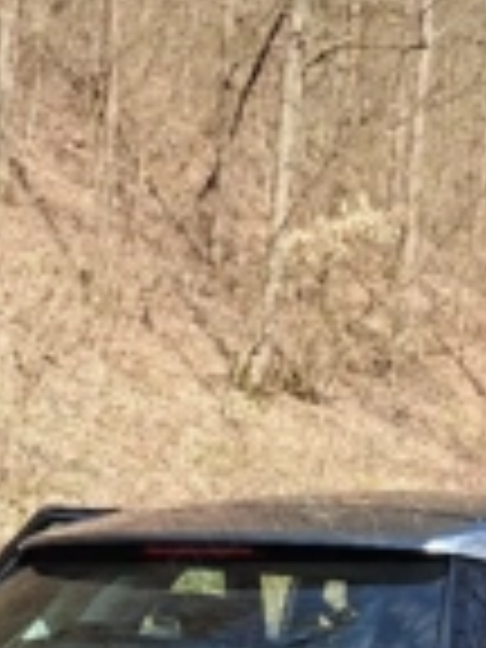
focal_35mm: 75
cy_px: 531
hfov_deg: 19.4
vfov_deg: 25.5
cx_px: 396
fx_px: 1404
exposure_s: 1/182
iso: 25
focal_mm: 4
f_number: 1.8
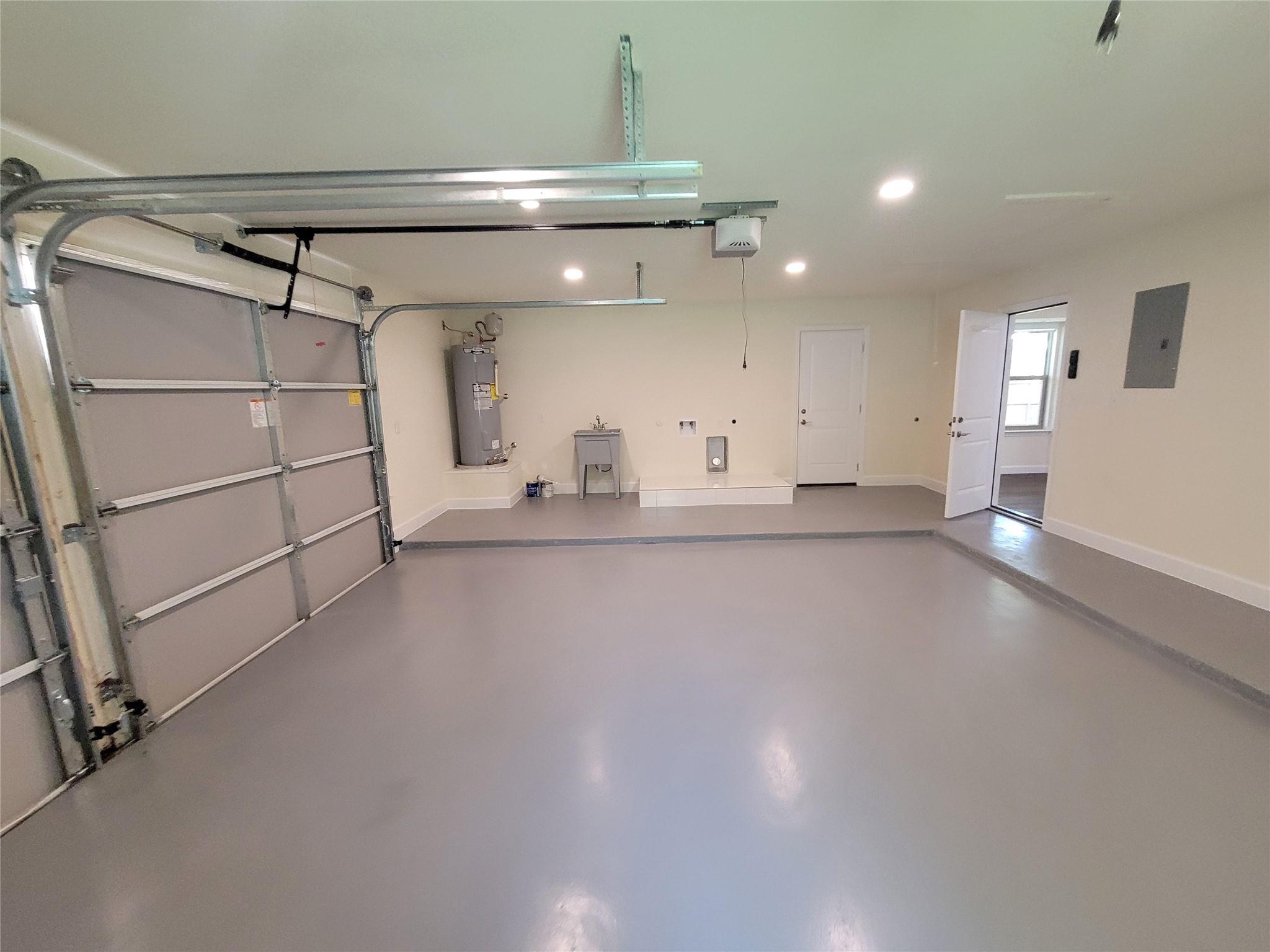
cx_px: 635
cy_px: 476
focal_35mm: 13
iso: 400
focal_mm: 2.2
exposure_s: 1/60
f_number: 2.2
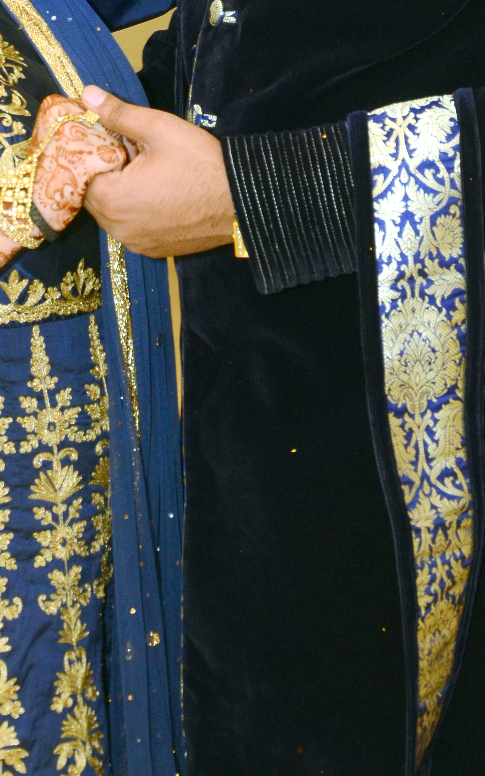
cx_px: 160
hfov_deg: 6.6
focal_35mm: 198
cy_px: 11
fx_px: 4188
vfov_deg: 10.5
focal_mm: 62
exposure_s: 1/100
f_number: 6.3
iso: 1000
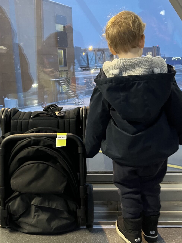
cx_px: 80
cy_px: 119
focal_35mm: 31
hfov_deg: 45.3
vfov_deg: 58.3
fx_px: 217
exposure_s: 1/33
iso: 500
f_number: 1.5
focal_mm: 5.7
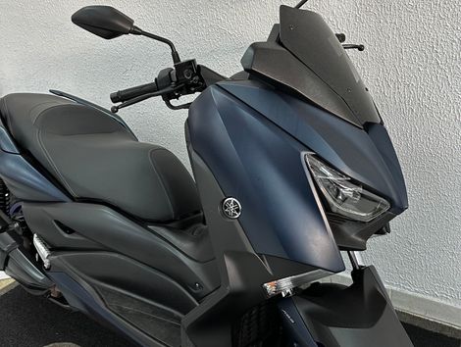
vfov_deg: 56.9
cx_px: 230
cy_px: 174
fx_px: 320
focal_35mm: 24
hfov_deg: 71.5
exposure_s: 1/60
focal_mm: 6.86
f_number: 1.78
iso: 200
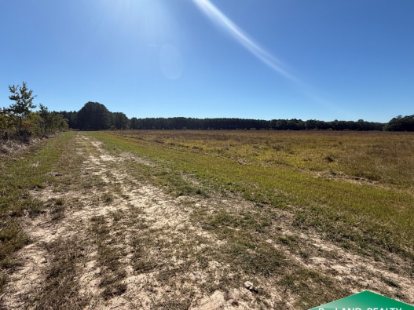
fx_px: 203
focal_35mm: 17
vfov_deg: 74.7
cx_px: 193
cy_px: 150
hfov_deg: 90.9
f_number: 2.2
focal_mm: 2.22
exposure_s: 1/2976
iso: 50
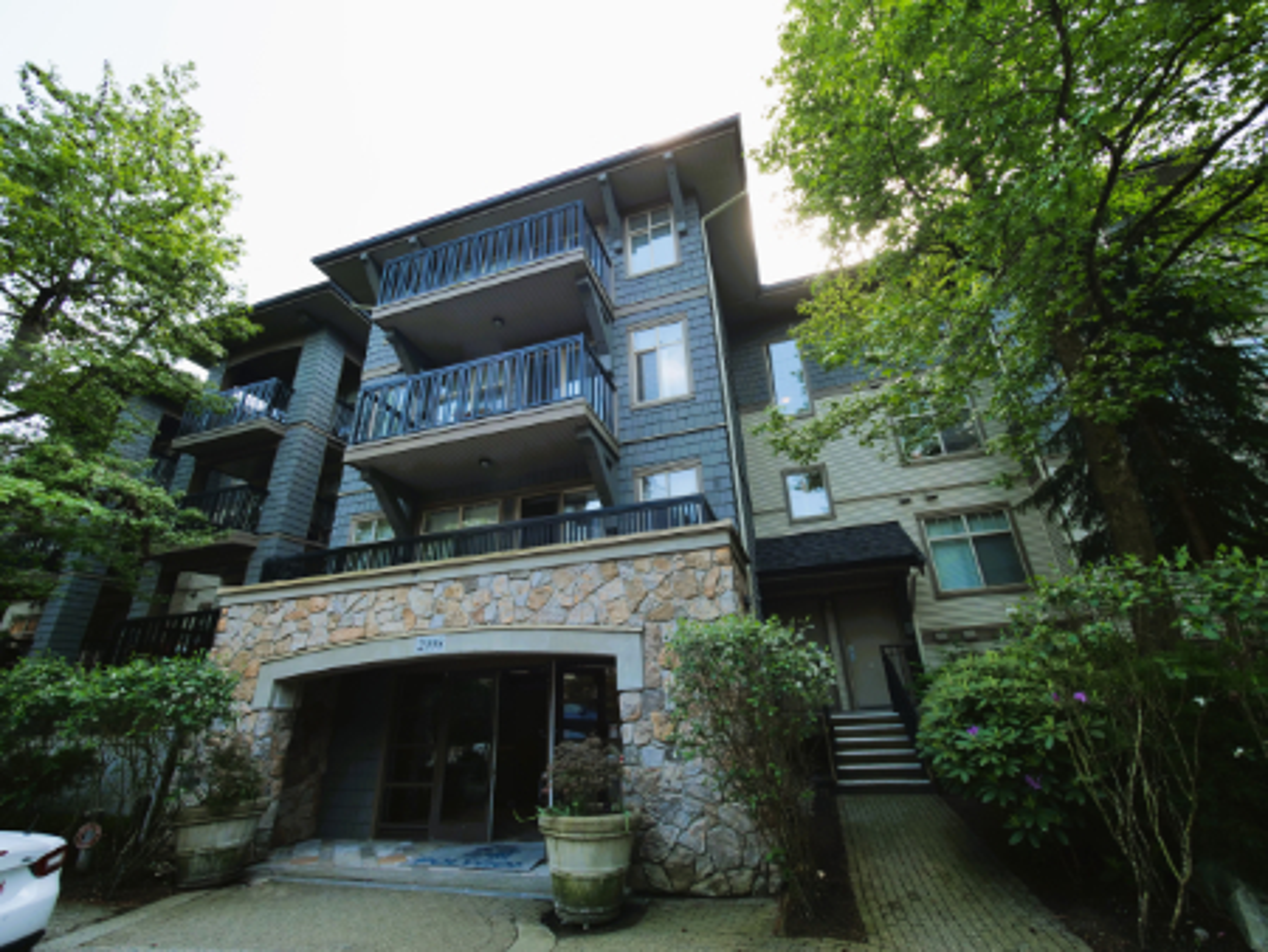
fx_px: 513
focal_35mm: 14
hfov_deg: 102.0
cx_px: 634
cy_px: 476
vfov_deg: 85.7
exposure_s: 1/160
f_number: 5
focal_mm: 7
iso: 200
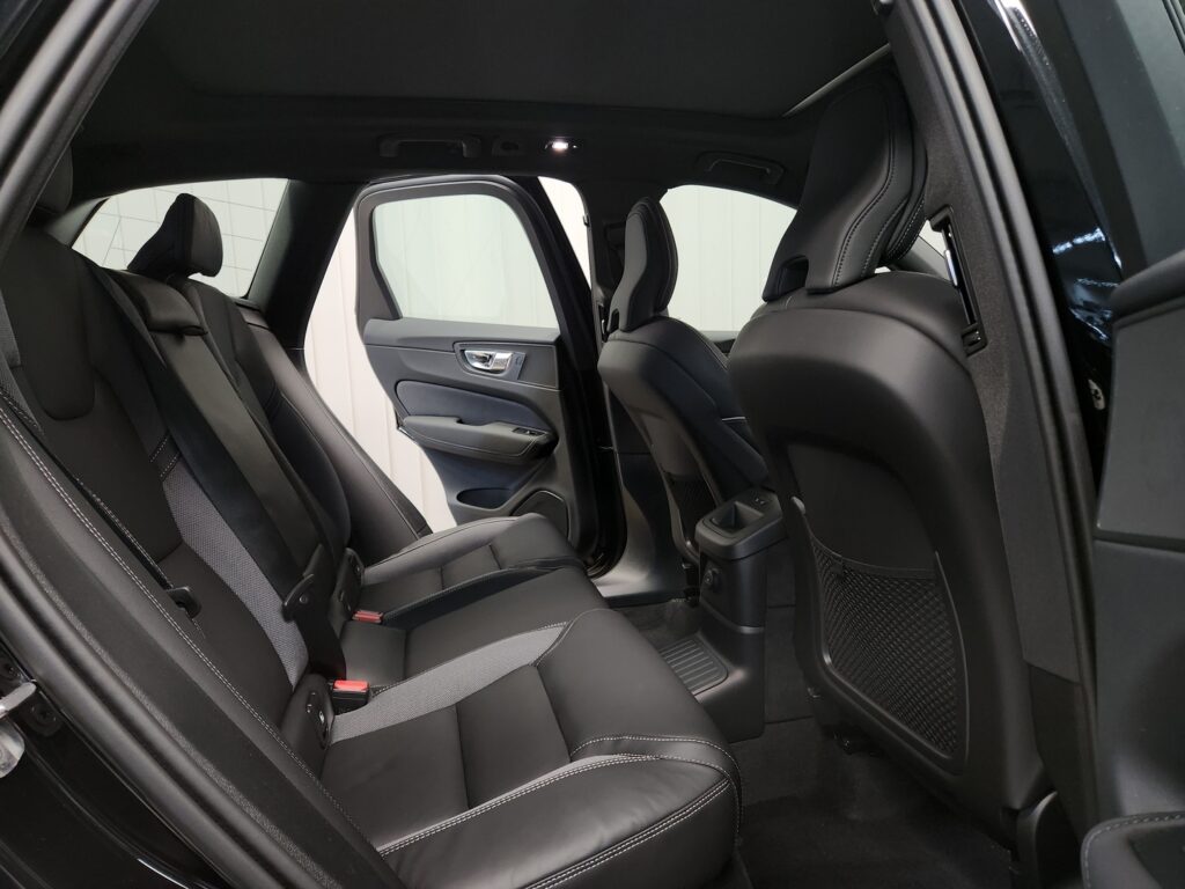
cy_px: 444
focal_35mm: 23
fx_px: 787
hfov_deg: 73.9
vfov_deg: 58.9
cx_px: 592
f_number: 1.8
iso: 320
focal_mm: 5.4
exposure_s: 1/100
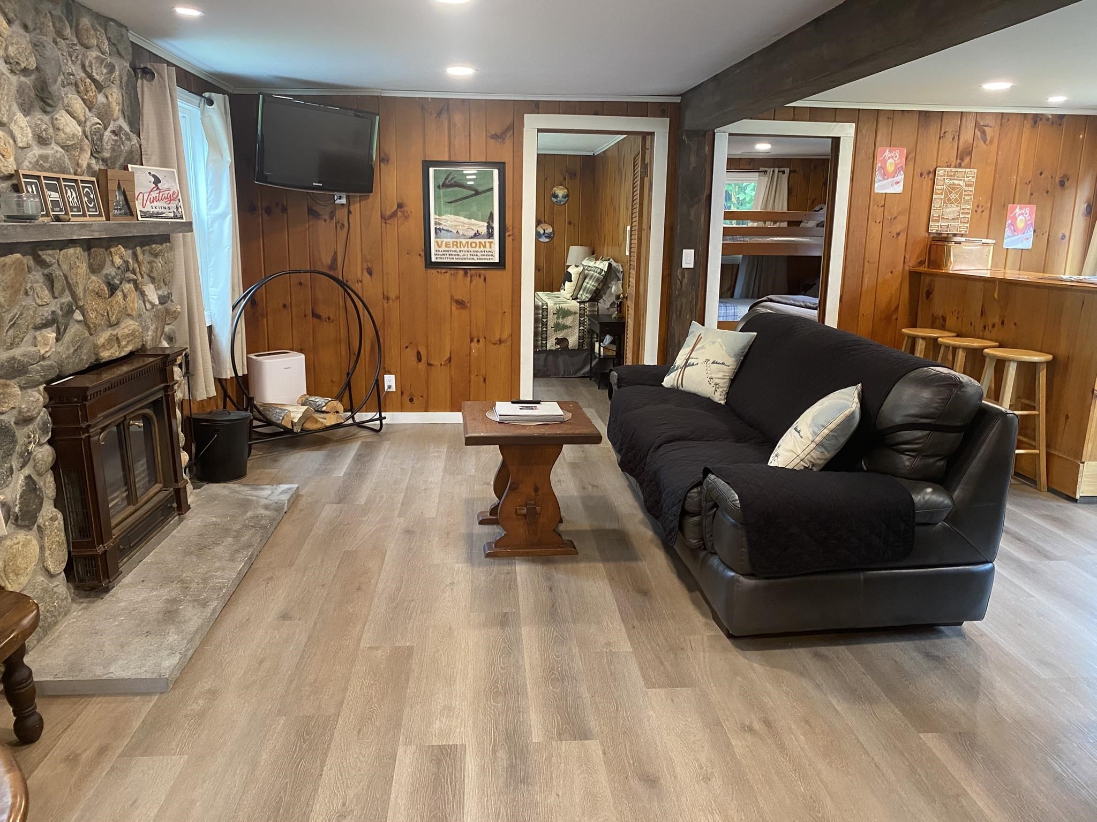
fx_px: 824
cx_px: 548
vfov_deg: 53.1
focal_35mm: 26
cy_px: 411
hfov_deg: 67.3
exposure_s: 1/60
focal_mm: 4.25
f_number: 1.8
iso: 320
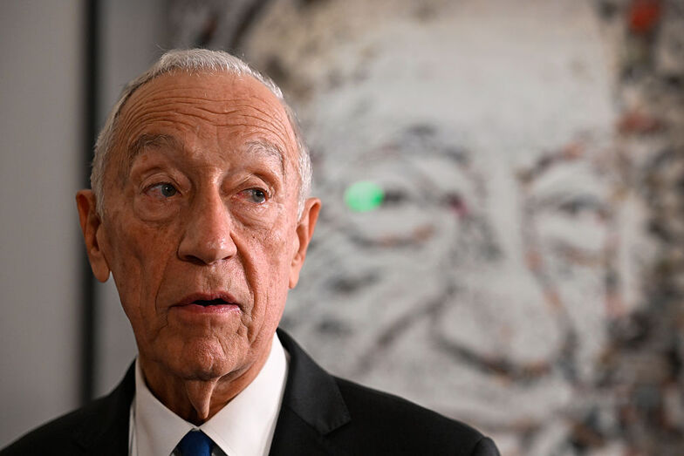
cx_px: 342
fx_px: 1577
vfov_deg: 16.5
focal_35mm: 83
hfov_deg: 24.5
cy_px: 228
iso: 5600
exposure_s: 1/320
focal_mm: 83
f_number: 3.5
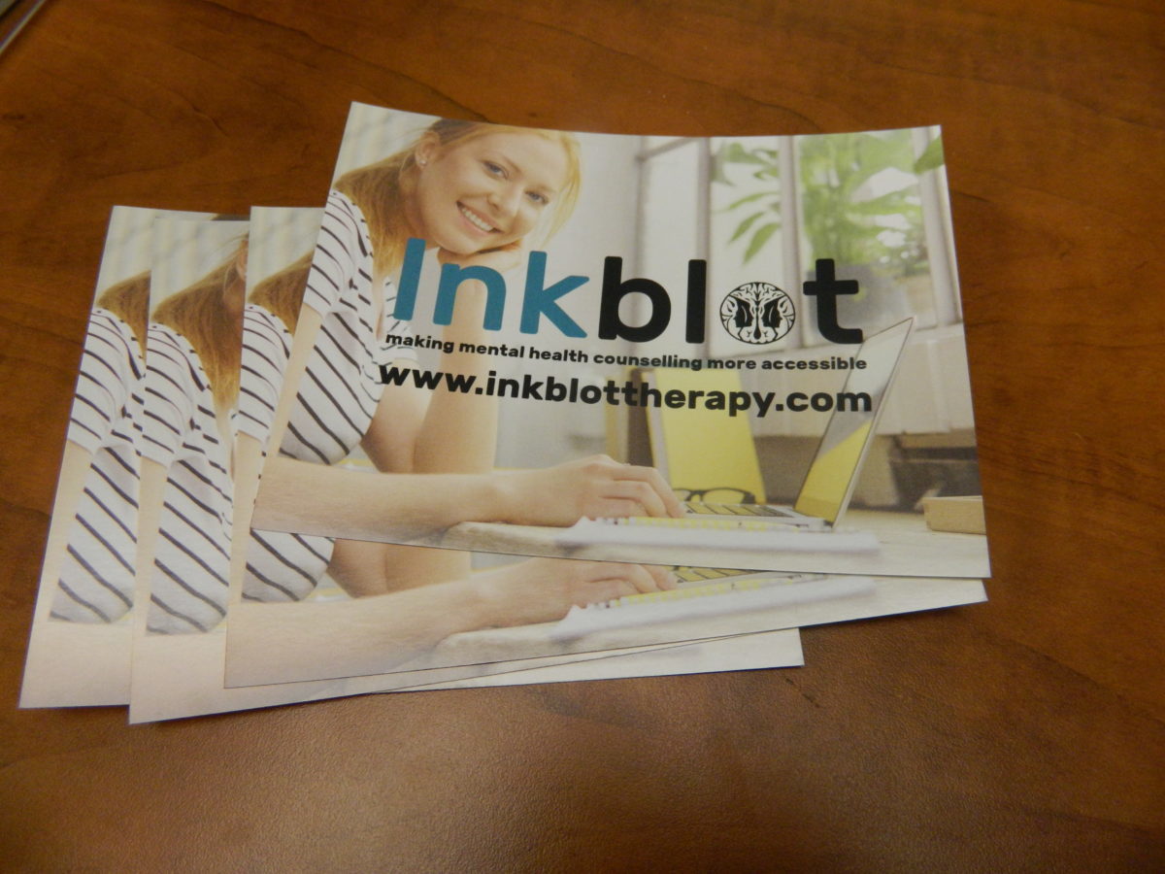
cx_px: 582
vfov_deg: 54.9
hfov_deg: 69.4
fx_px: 841
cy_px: 437
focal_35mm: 25
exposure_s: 1/30
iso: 180
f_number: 3.1
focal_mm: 4.5
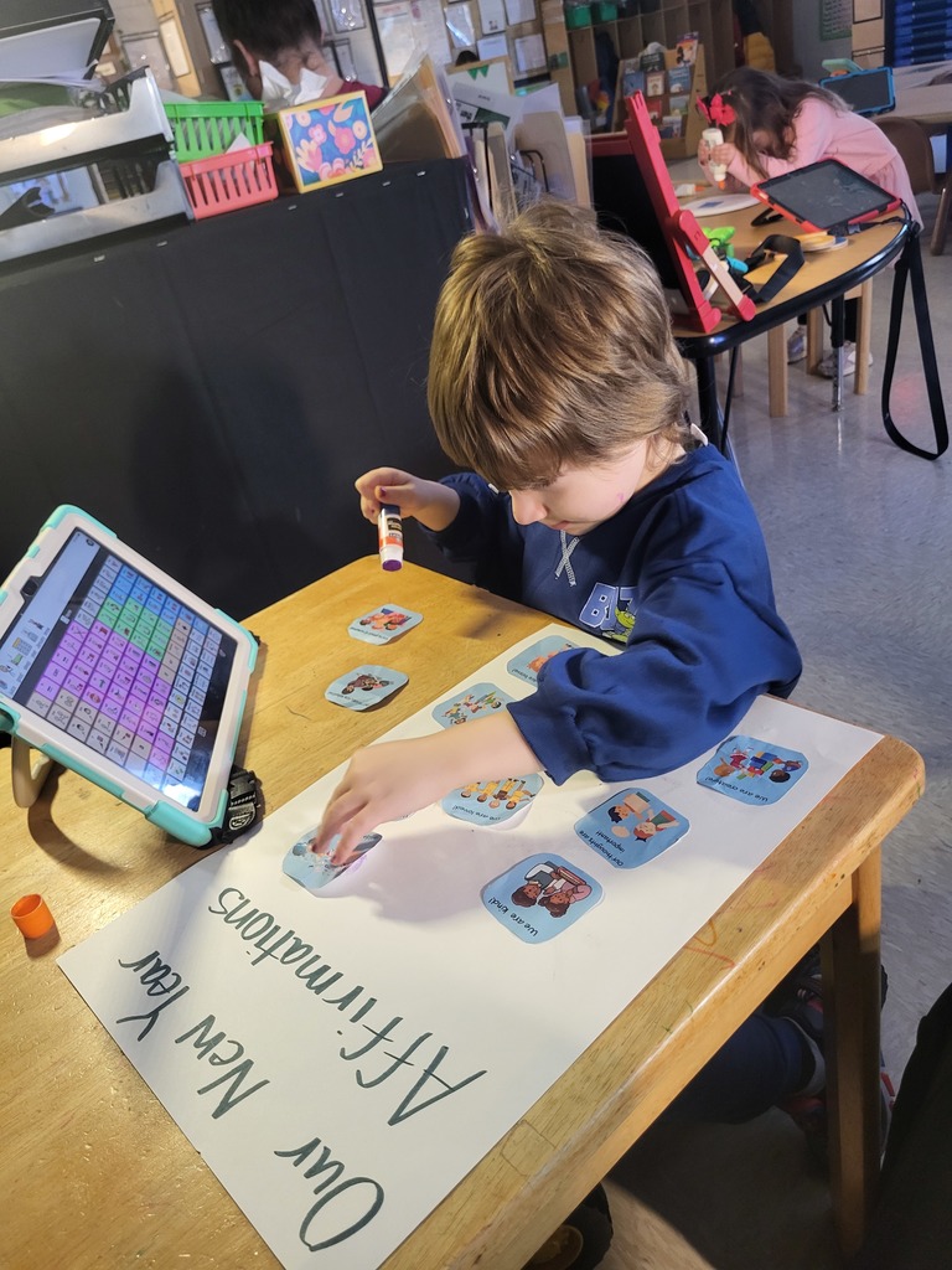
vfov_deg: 67.3
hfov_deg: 53.1
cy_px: 635
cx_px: 476
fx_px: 953
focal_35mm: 26
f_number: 1.8
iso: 500
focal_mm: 5.4
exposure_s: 1/40
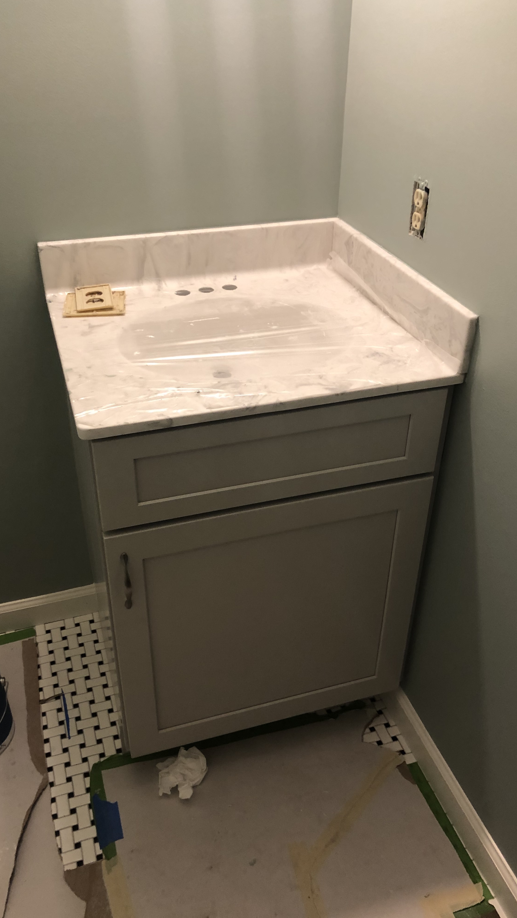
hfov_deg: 37.8
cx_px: 241
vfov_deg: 62.6
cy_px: 455
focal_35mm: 31
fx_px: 756
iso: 50
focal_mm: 3.99
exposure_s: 1/15
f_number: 1.8
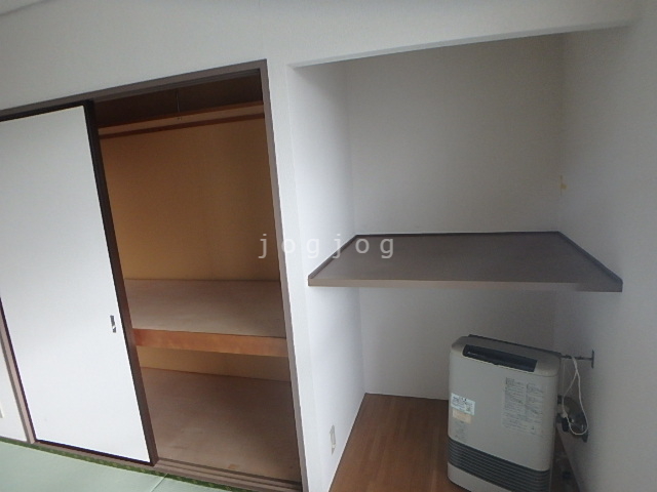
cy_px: 246
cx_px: 328
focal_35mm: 21
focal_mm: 3.7
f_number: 3.5
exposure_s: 1/40
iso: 400
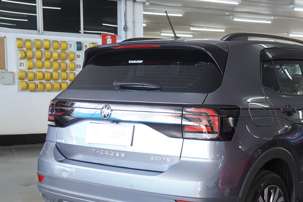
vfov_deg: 23.2
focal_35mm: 58
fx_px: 488
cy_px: 140
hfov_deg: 33.9
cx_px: 219
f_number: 4
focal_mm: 26
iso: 800
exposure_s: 1/160
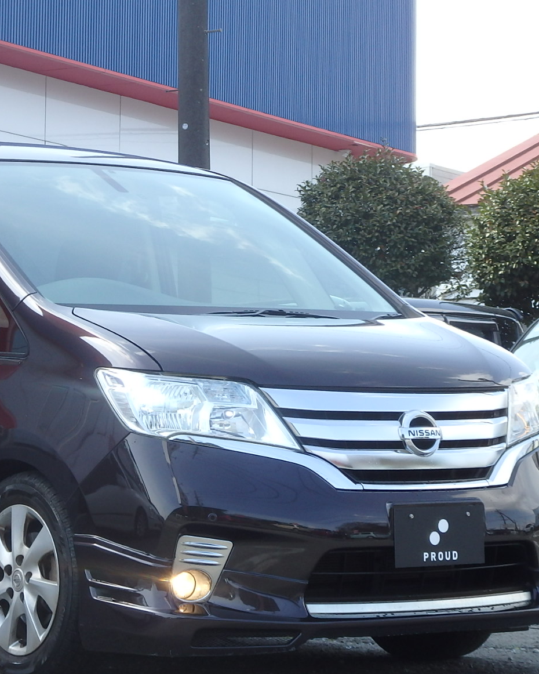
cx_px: 59
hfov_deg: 11.9
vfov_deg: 14.9
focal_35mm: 129
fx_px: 2572
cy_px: 316
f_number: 4.6
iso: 125
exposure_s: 1/200
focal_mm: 14.4
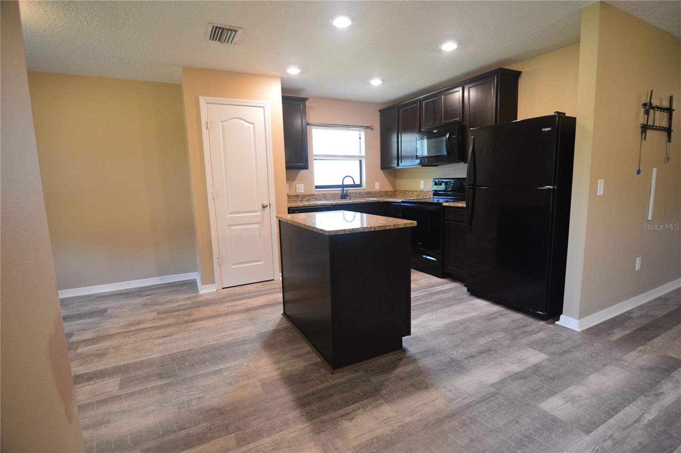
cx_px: 340
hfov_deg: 95.0
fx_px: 312
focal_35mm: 16
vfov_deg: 71.9
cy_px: 226
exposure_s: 1/60
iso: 800
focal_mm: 11
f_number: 2.8
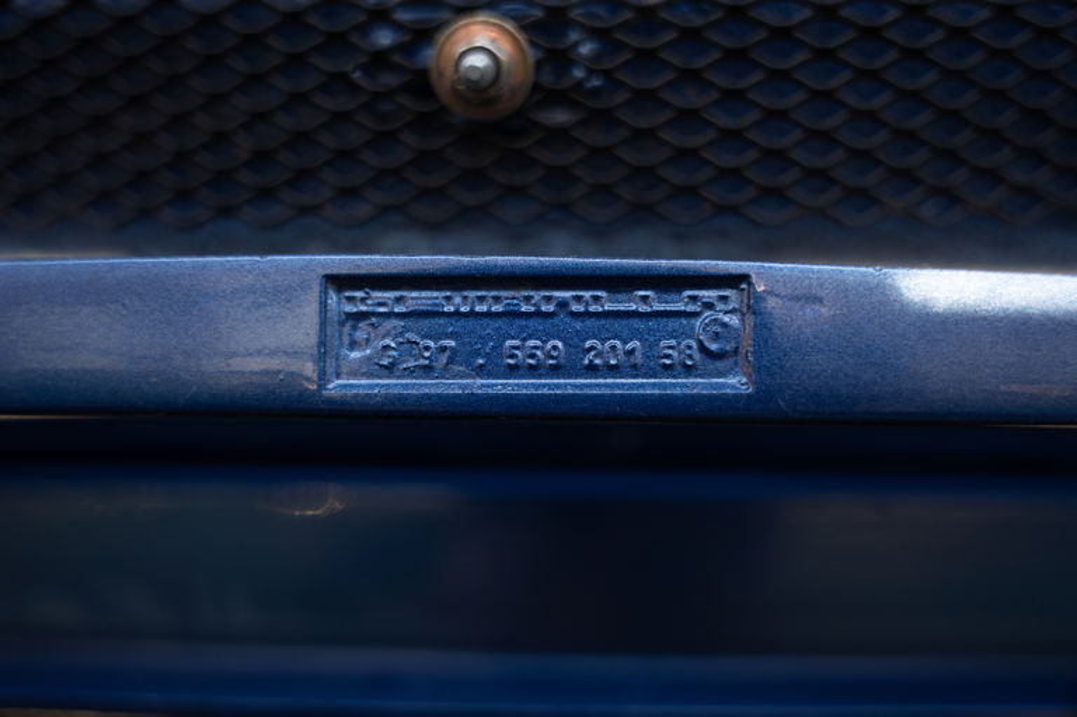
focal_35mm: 36
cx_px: 538
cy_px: 358
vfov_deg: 37.1
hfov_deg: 53.5
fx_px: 1067
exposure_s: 1/200
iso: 100
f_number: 3.2
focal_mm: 35.7
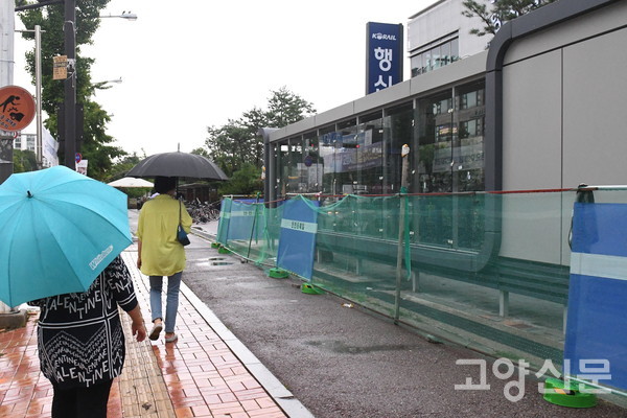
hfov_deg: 53.1
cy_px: 209
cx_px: 314
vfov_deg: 36.9
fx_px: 627
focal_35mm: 36
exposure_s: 1/1600
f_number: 5.6
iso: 8000
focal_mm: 24
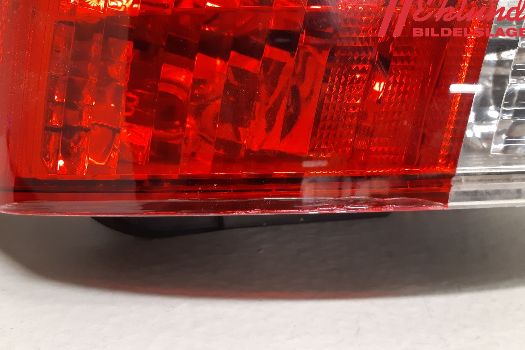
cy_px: 195
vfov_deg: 46.3
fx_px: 408
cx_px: 268
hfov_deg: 65.5
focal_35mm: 28
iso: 200
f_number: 1.7
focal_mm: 3.93
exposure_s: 1/33
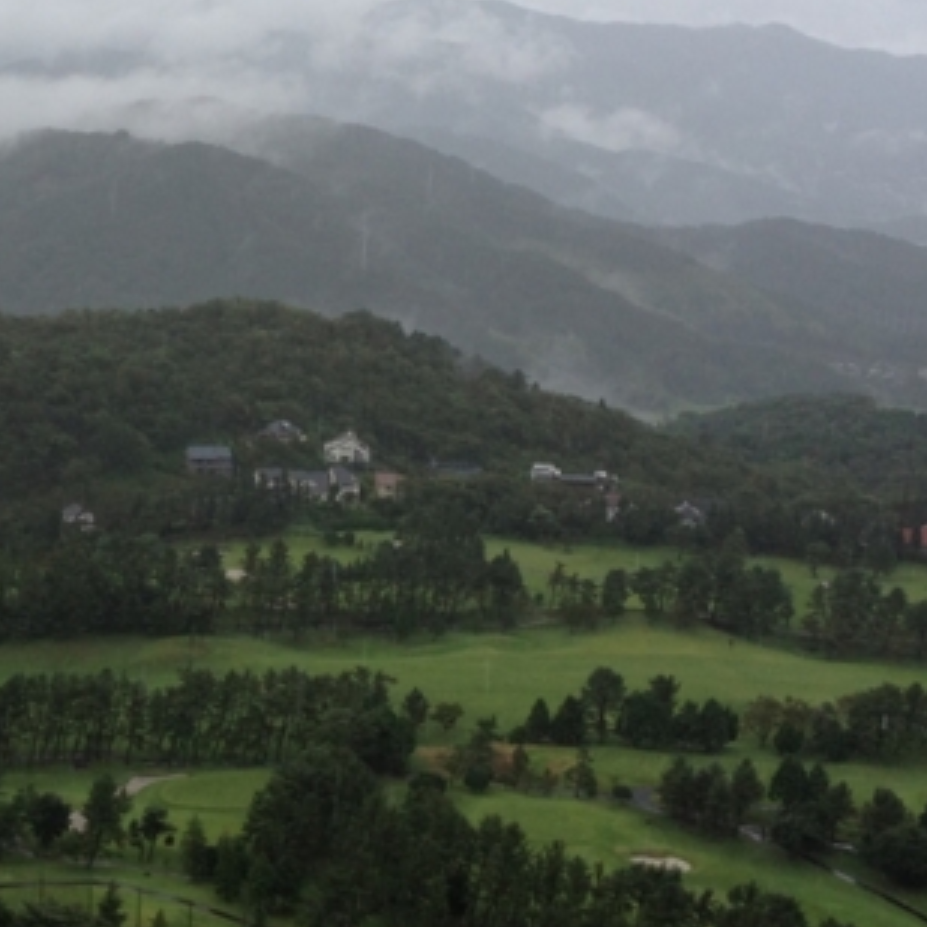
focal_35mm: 80
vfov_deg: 21.6
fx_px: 2424
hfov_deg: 21.4
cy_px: 348
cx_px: 183
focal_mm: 4.28
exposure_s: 1/468
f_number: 2.4
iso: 64
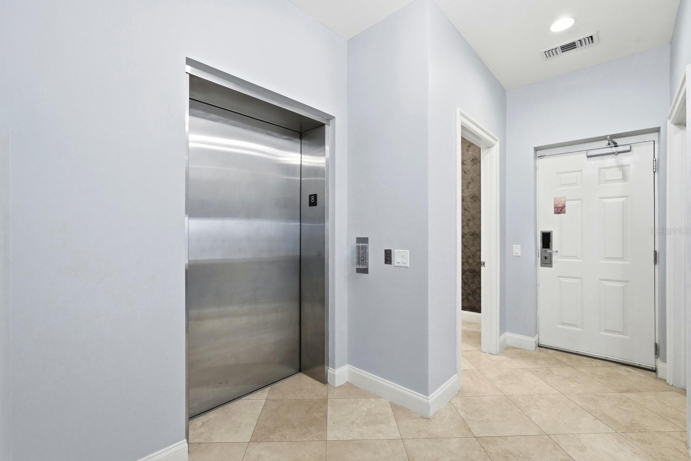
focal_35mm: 16
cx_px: 346
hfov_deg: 96.7
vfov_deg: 73.7
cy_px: 230
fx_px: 307
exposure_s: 1/640
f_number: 8
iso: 2500
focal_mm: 16
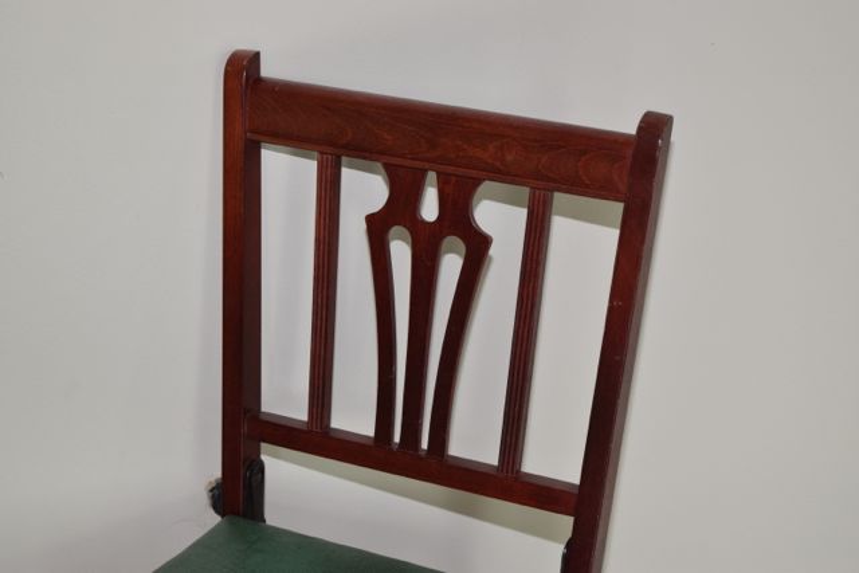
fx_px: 1969
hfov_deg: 24.6
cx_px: 430
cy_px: 286
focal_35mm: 82
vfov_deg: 16.6
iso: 800
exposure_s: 1/125
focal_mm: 55
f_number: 5.6
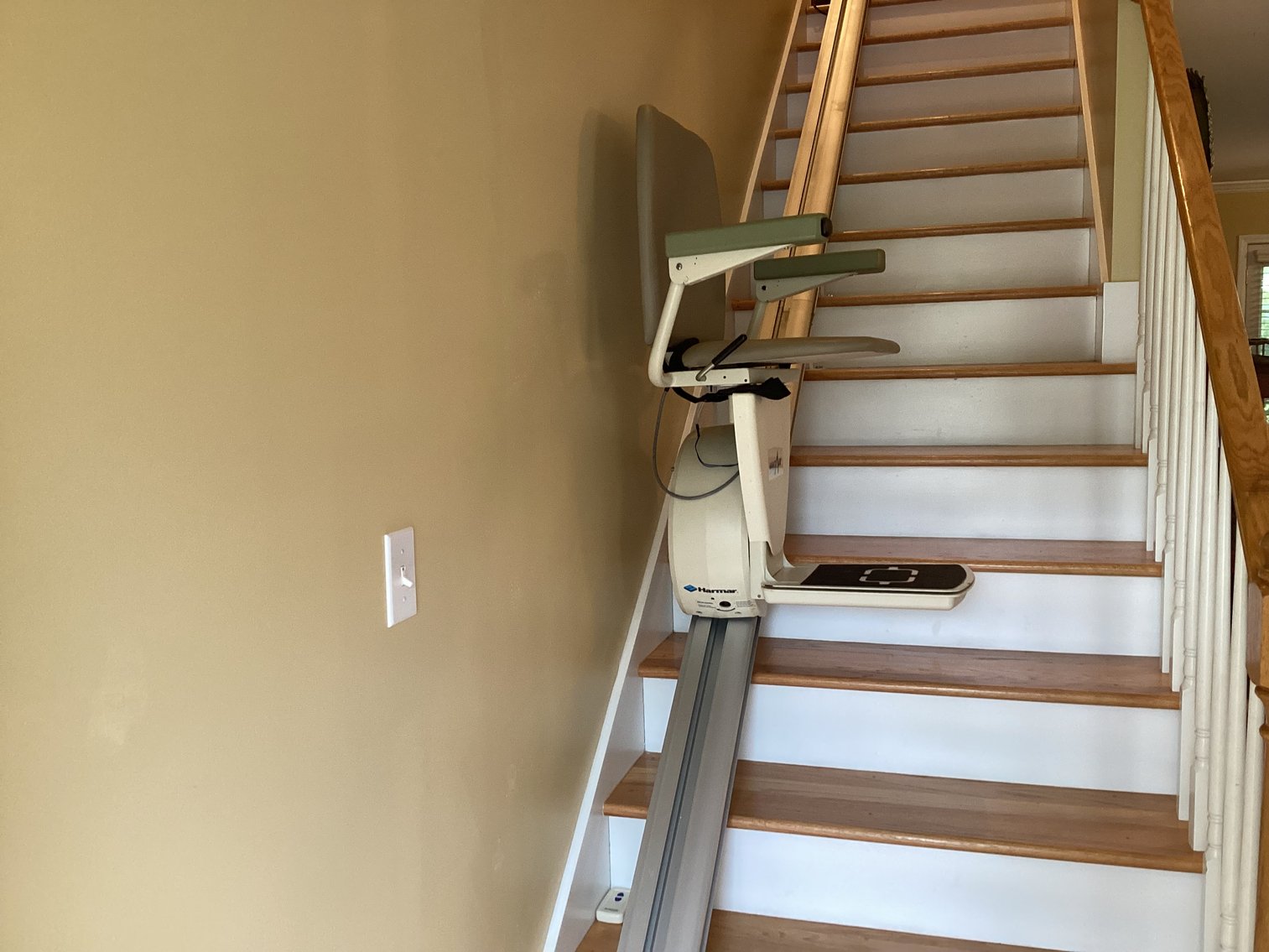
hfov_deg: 58.3
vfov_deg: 45.4
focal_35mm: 31
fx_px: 1137
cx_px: 634
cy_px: 476
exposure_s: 1/60
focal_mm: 3.3
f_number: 2.4
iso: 200
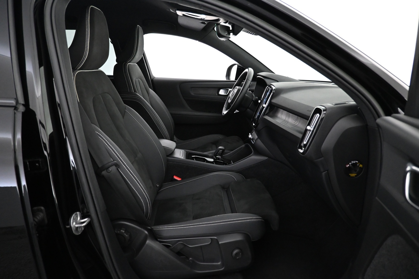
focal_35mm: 24
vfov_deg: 53.1
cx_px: 210
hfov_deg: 73.7
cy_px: 140
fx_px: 279
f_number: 3.5
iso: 4000
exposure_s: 1/60
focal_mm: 16
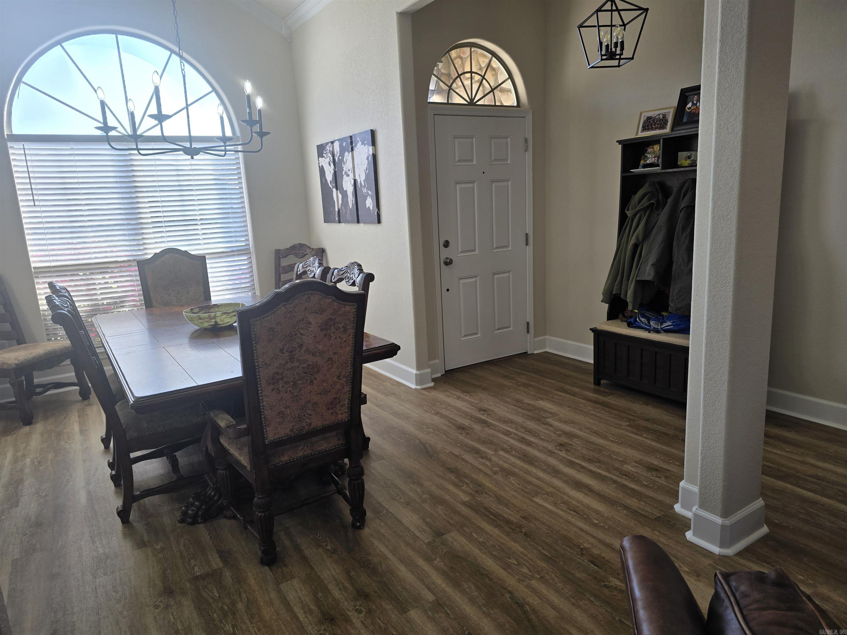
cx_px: 424
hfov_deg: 73.9
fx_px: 563
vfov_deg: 58.9
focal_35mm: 23
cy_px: 318
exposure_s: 1/120
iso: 25
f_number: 1.7
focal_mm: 6.3
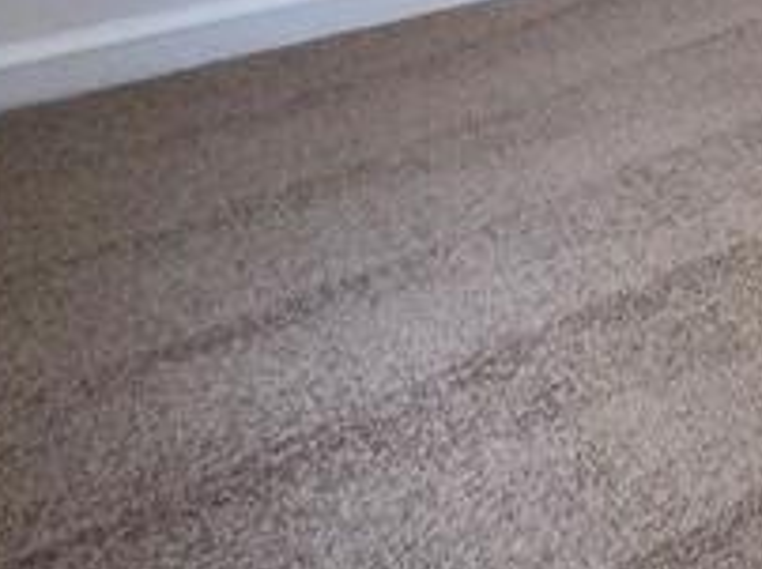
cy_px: -494
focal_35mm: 66
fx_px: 1451
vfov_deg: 17.4
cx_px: 1456
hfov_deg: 19.5
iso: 250
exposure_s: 1/60
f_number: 2.2
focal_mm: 2.2
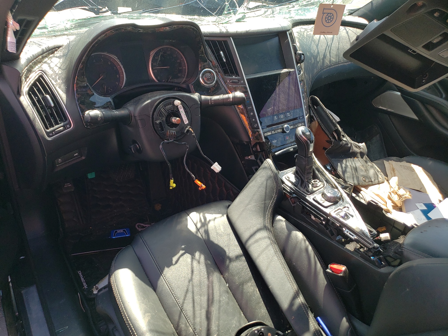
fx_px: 336
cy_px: 168
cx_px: 224
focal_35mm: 26
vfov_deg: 53.1
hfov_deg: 67.3
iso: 50
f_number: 1.5
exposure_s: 1/417
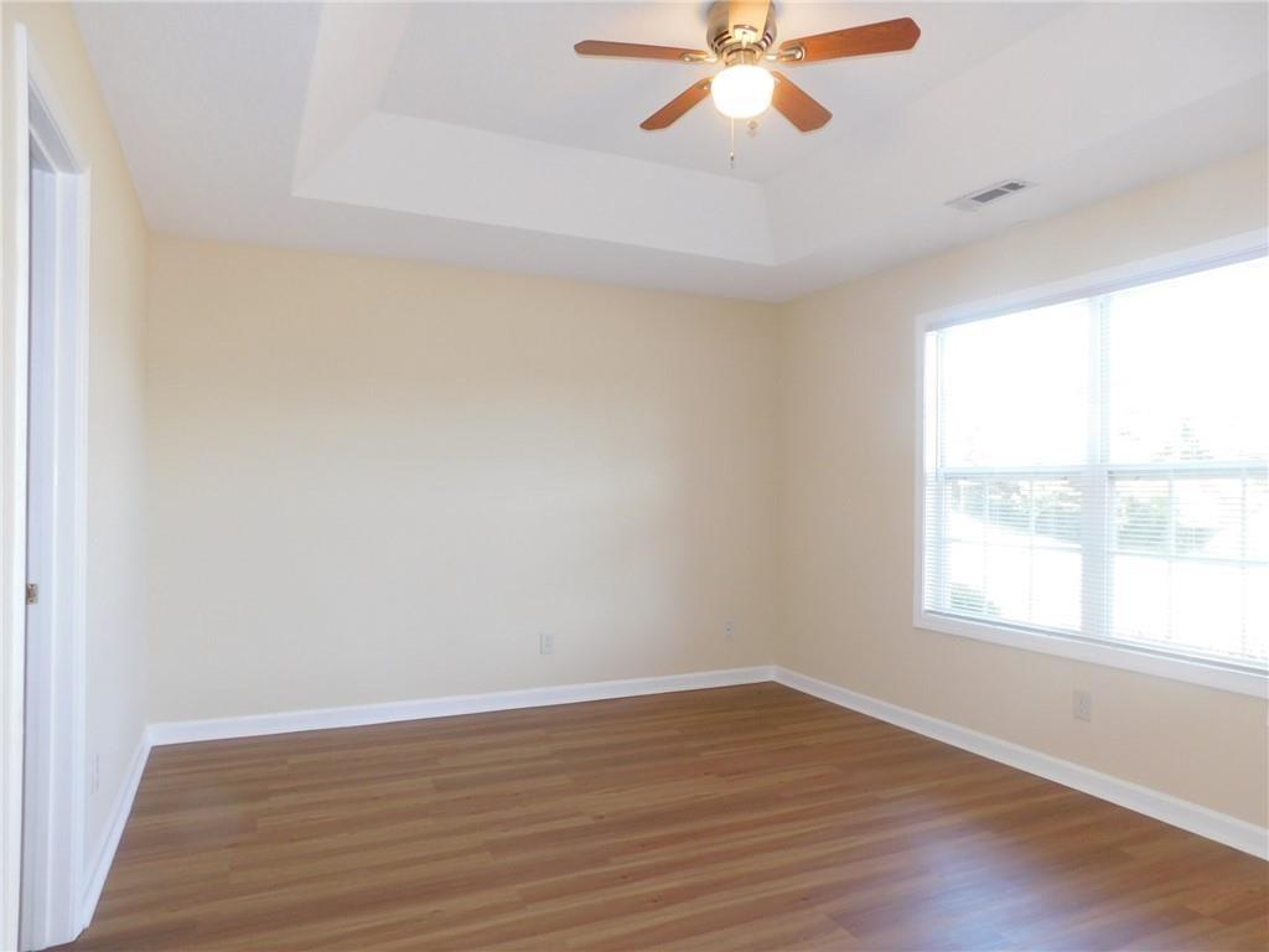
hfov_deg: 73.9
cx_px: 634
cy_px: 476
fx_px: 843
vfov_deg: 58.9
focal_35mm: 23
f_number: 3
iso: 160
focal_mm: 4
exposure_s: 1/30
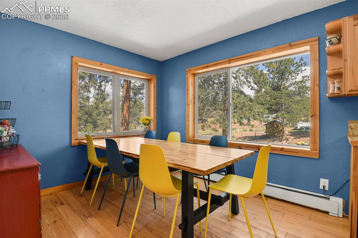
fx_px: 169
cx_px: 179
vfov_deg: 70.4
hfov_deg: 93.3
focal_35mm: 17
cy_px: 119
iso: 250
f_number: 8
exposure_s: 1/3
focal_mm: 17
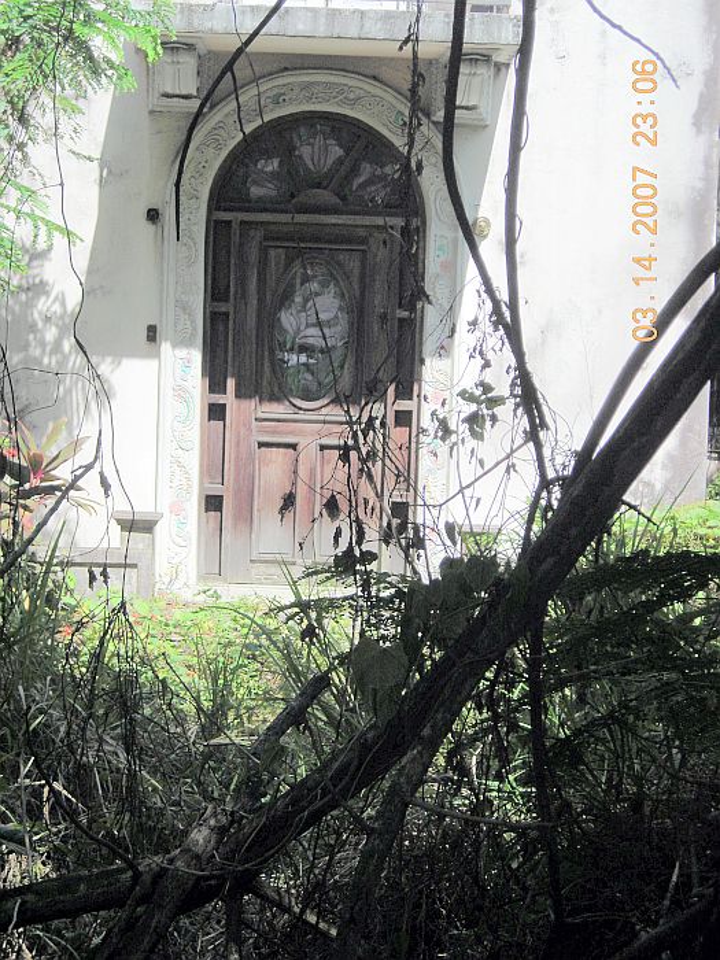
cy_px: 480
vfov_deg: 21.8
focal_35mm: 90
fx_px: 2496
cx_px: 360
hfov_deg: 16.4
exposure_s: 1/400
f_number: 4.6
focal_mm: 14.8
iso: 50
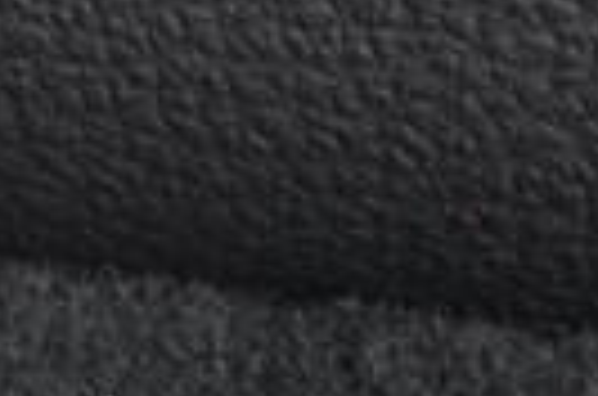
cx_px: -742
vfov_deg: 4.7
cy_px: -821
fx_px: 4607
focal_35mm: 278
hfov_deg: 7.1
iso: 1000
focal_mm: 24
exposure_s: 1/40
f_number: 2.8
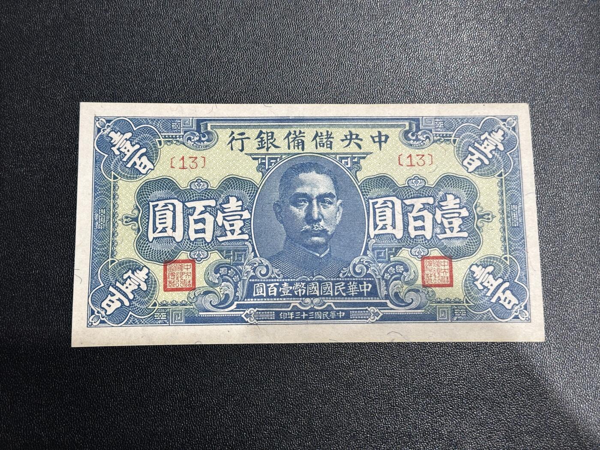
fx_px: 832
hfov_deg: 39.7
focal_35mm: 48
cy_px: 225
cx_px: 300
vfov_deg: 30.3
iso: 125
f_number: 1.78
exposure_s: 1/50
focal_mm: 6.86
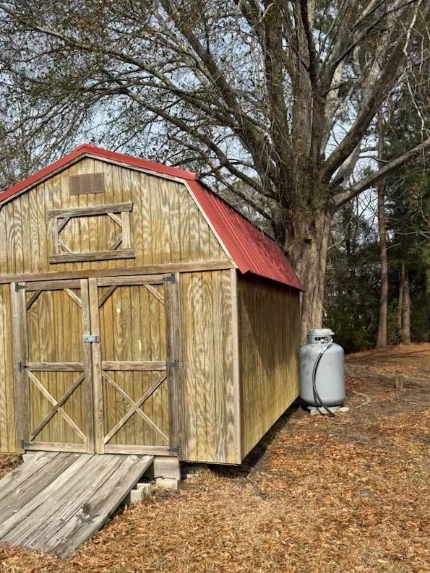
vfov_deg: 58.0
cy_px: 337
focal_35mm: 31
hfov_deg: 45.4
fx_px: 513
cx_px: 194
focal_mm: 6.76
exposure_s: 1/4167
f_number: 1.78
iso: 80
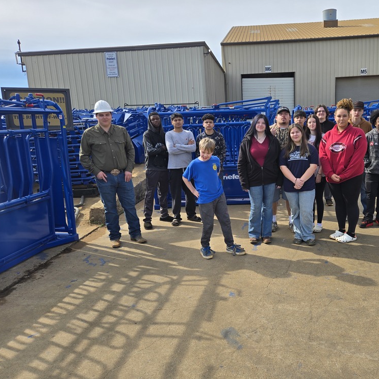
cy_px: 188
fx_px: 347
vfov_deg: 57.3
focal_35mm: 28
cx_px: 248
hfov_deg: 56.3
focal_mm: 5.4
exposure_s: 1/1533
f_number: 1.8
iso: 25
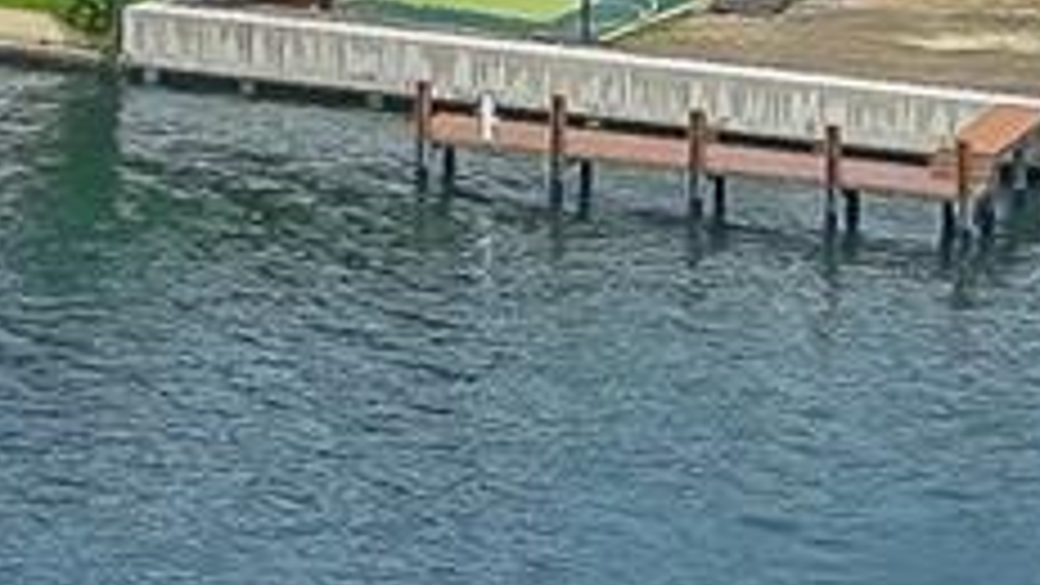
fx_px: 8991
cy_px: -1624
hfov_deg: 6.2
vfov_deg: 3.6
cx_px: -1778
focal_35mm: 326
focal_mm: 30
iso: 320
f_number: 11
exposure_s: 1/640
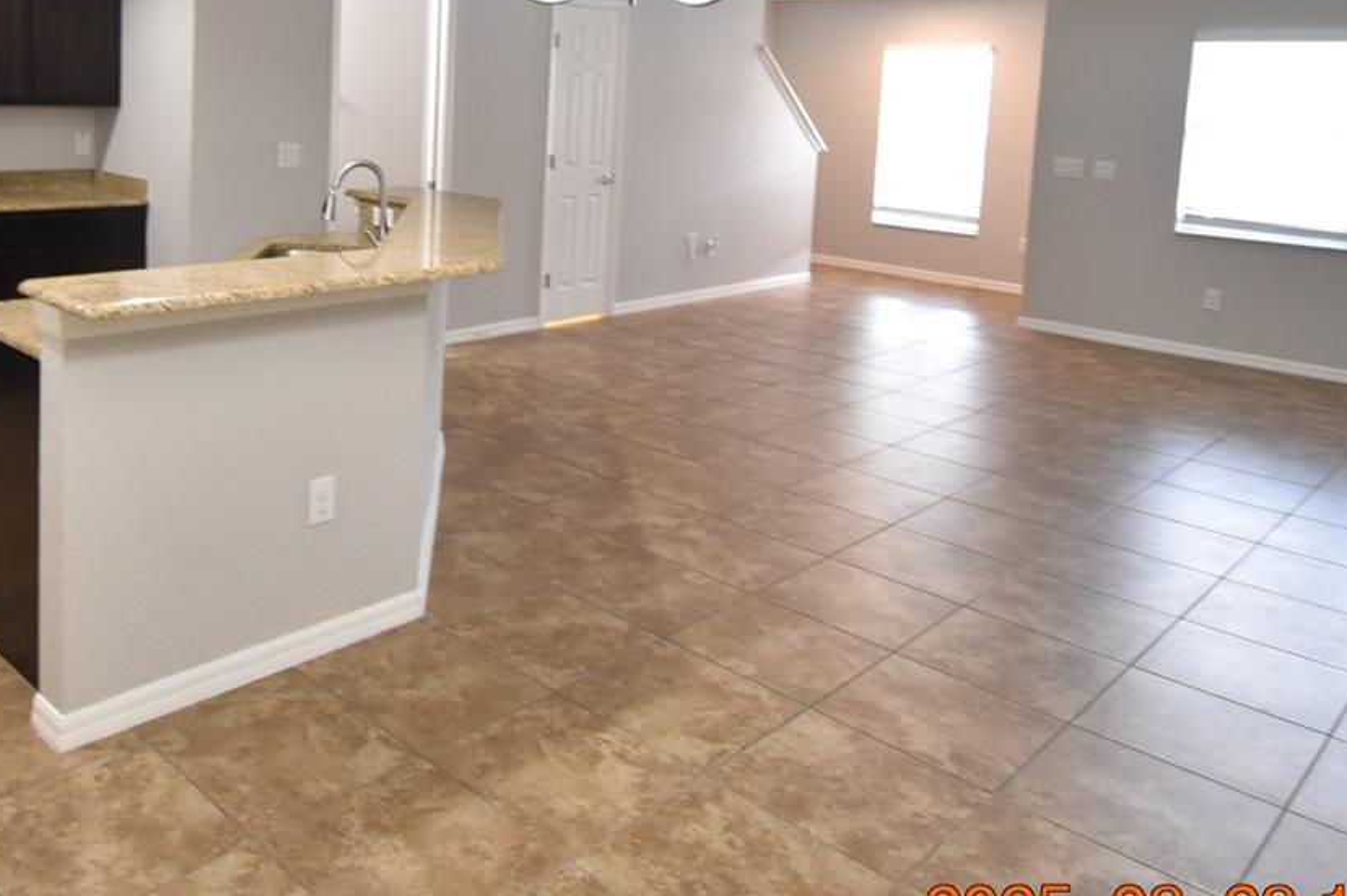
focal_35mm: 29
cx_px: 446
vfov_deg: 42.8
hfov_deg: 62.1
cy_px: 176
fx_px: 1084
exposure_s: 1/30
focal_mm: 10
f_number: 3.5
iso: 800
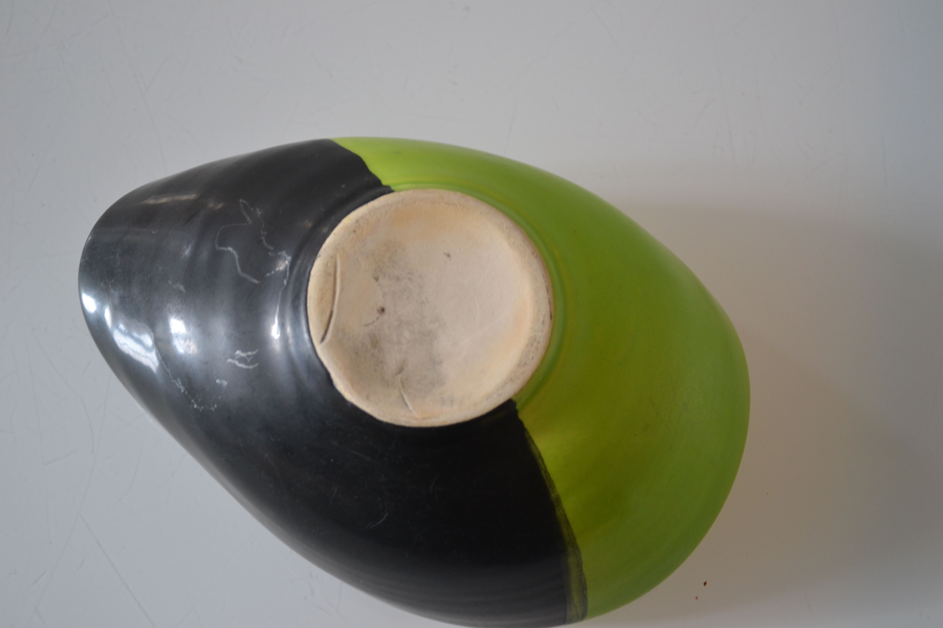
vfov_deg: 22.6
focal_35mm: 60
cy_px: 314
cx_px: 472
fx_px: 1572
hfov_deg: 33.4
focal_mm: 40
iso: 400
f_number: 5.3
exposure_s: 1/15
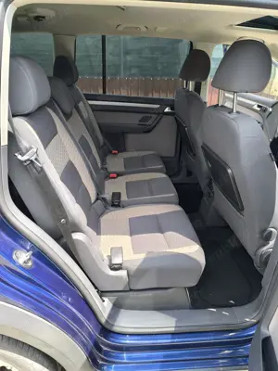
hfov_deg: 58.9
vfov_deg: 73.9
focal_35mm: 23
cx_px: 139
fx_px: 246
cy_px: 186
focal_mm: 6.14
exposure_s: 1/138
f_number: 1.65
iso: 50
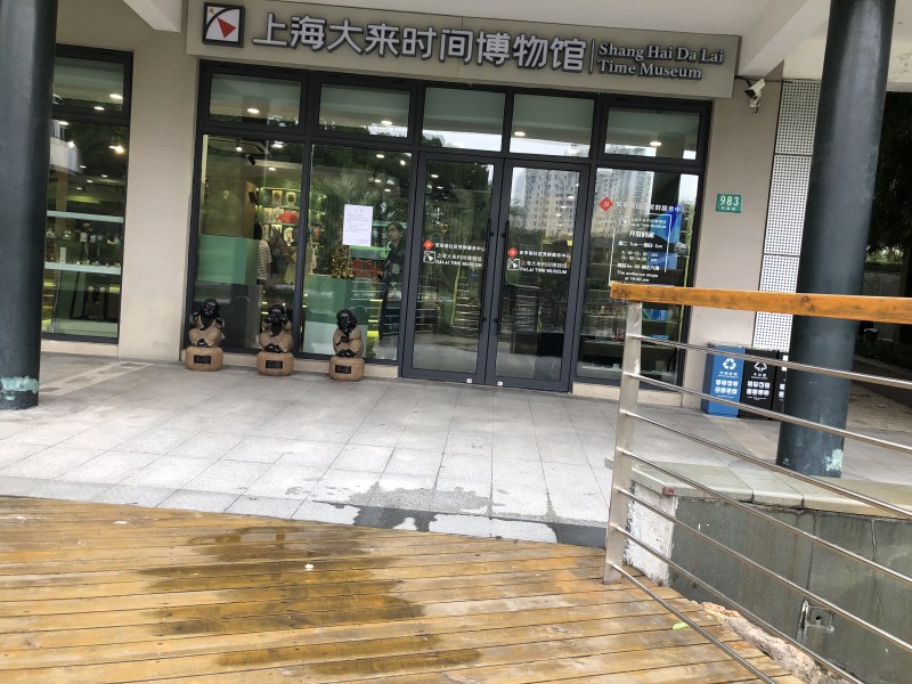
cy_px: 342
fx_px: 738
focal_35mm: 28
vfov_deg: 49.7
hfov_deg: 63.4
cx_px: 456
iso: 40
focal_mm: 4
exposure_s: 1/120
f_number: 1.8
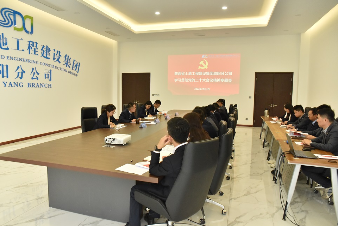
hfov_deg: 71.5
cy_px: 112
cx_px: 164
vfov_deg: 51.3
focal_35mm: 25
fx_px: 235
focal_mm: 24
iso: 4000
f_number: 4.5
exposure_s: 1/640
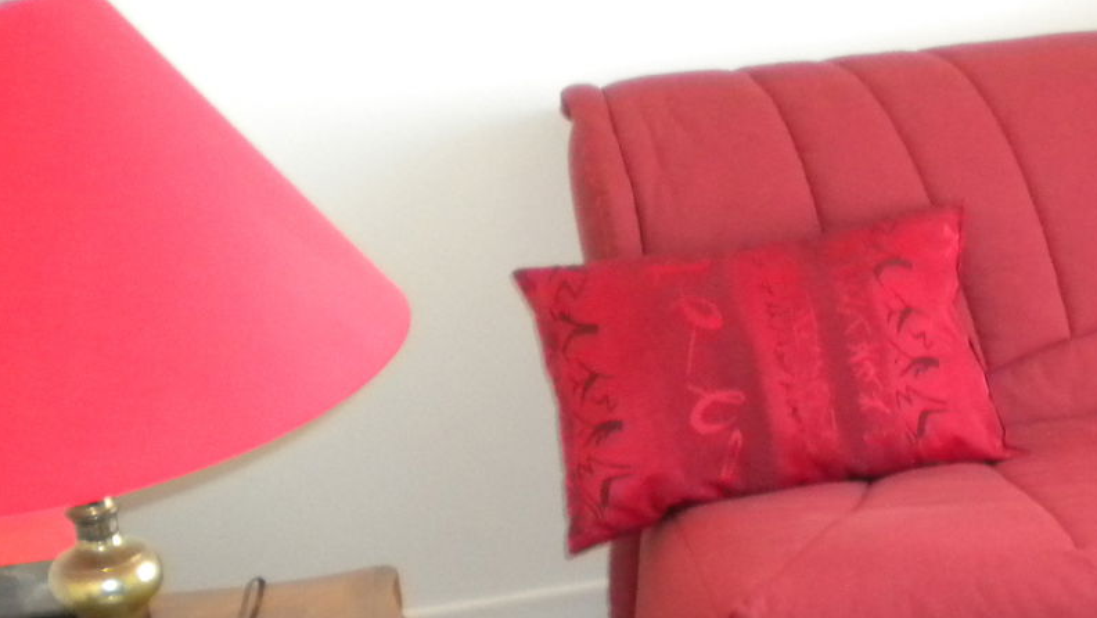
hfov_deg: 26.7
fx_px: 2240
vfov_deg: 15.5
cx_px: 961
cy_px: 551
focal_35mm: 77
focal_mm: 6.3
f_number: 3.1
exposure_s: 1/43.8
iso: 400
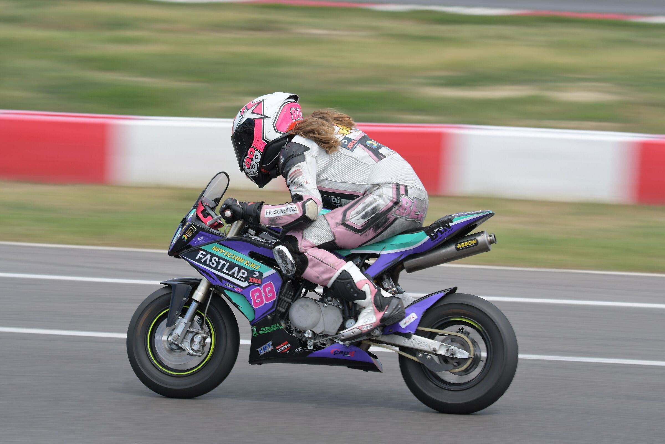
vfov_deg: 6.1
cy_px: 222
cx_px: 332
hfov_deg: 9.1
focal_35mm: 225
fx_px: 4156
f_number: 8
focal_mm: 150
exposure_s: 1/160
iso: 100
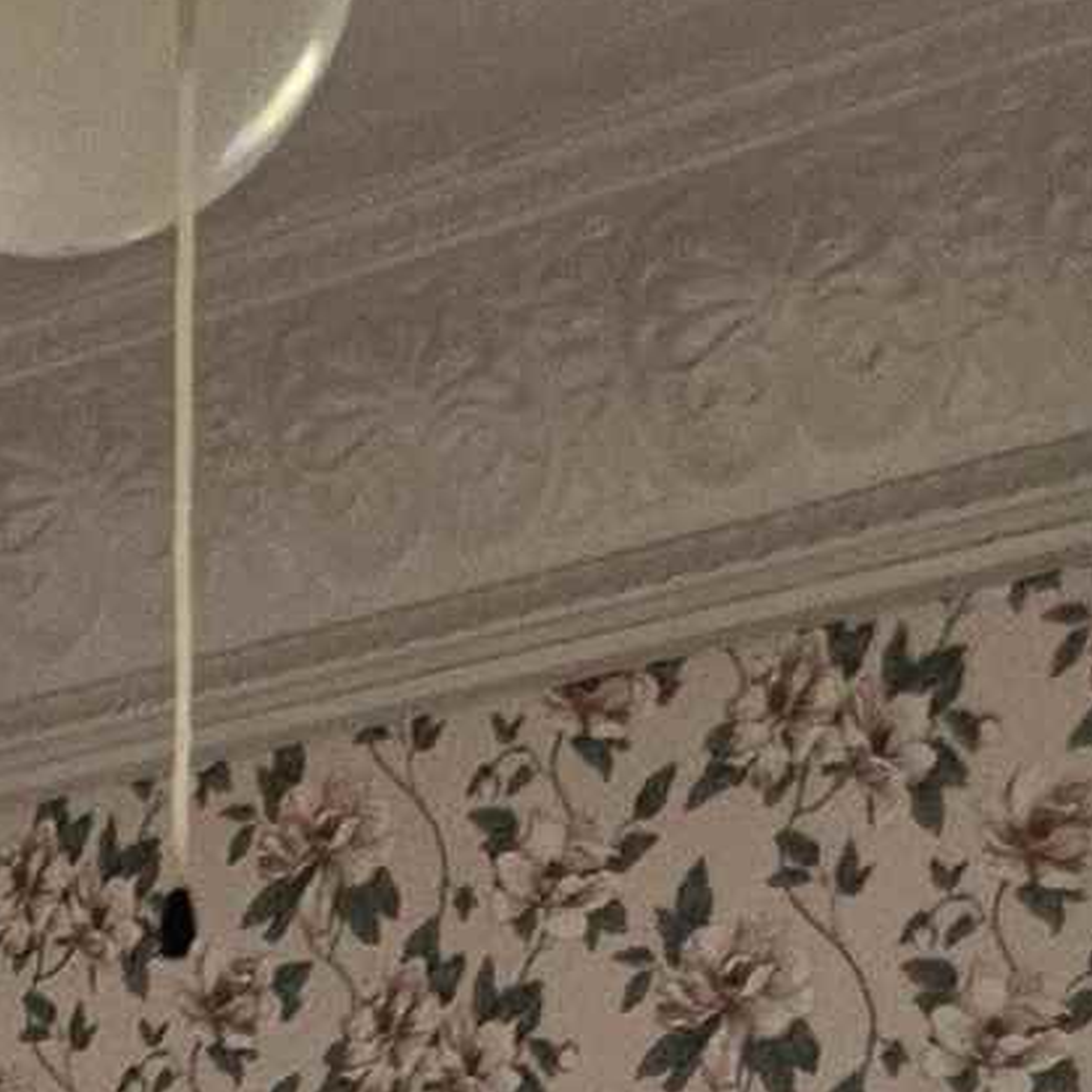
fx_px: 5354
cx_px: -1664
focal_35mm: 150
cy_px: 2462
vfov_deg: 10.3
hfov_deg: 10.0
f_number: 1.8
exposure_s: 1/170
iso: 400
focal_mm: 5.4
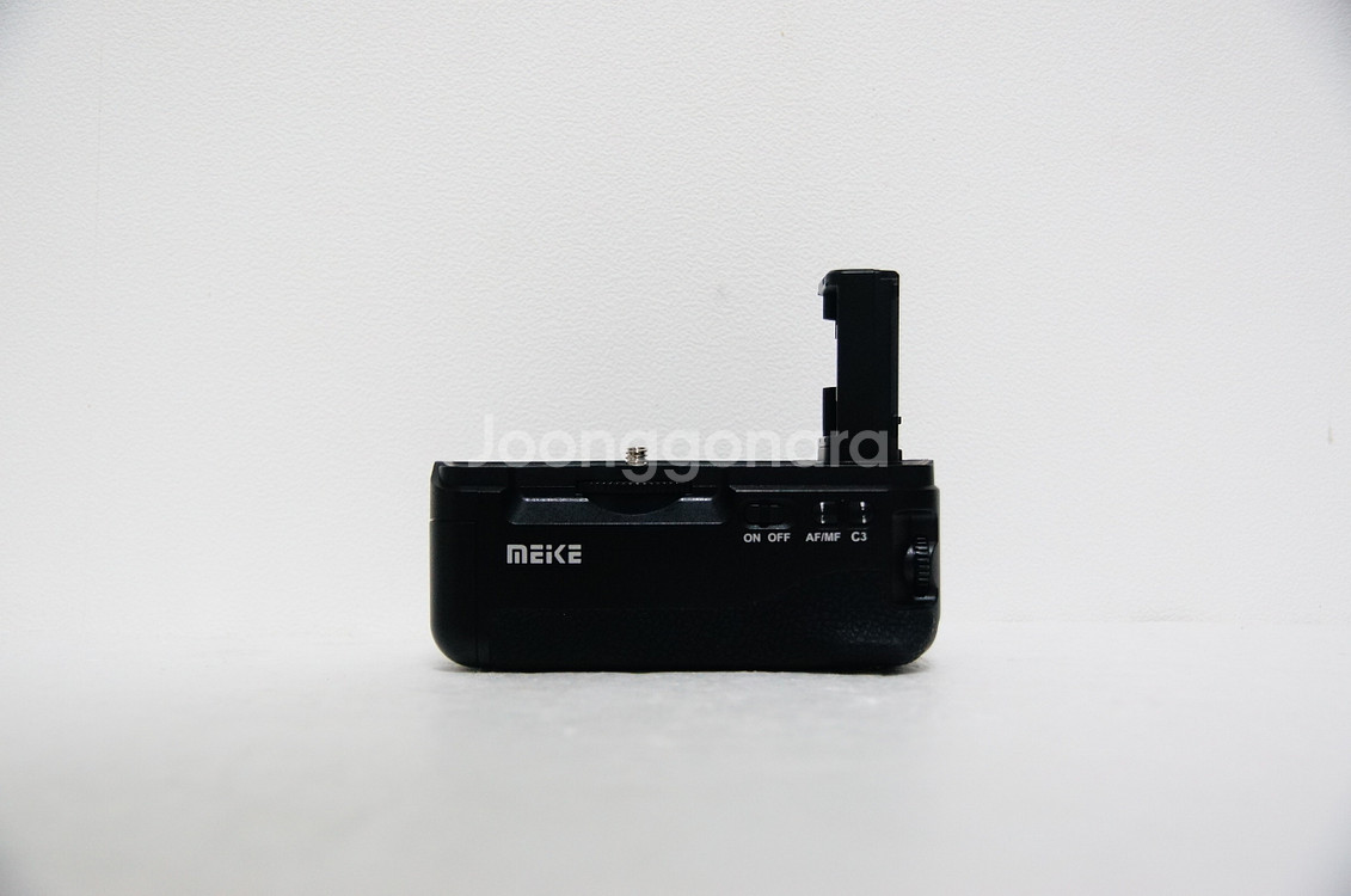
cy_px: 448
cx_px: 676
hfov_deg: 43.7
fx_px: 1686
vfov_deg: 29.8
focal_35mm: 45
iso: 1600
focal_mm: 30
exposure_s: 1/60
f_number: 4
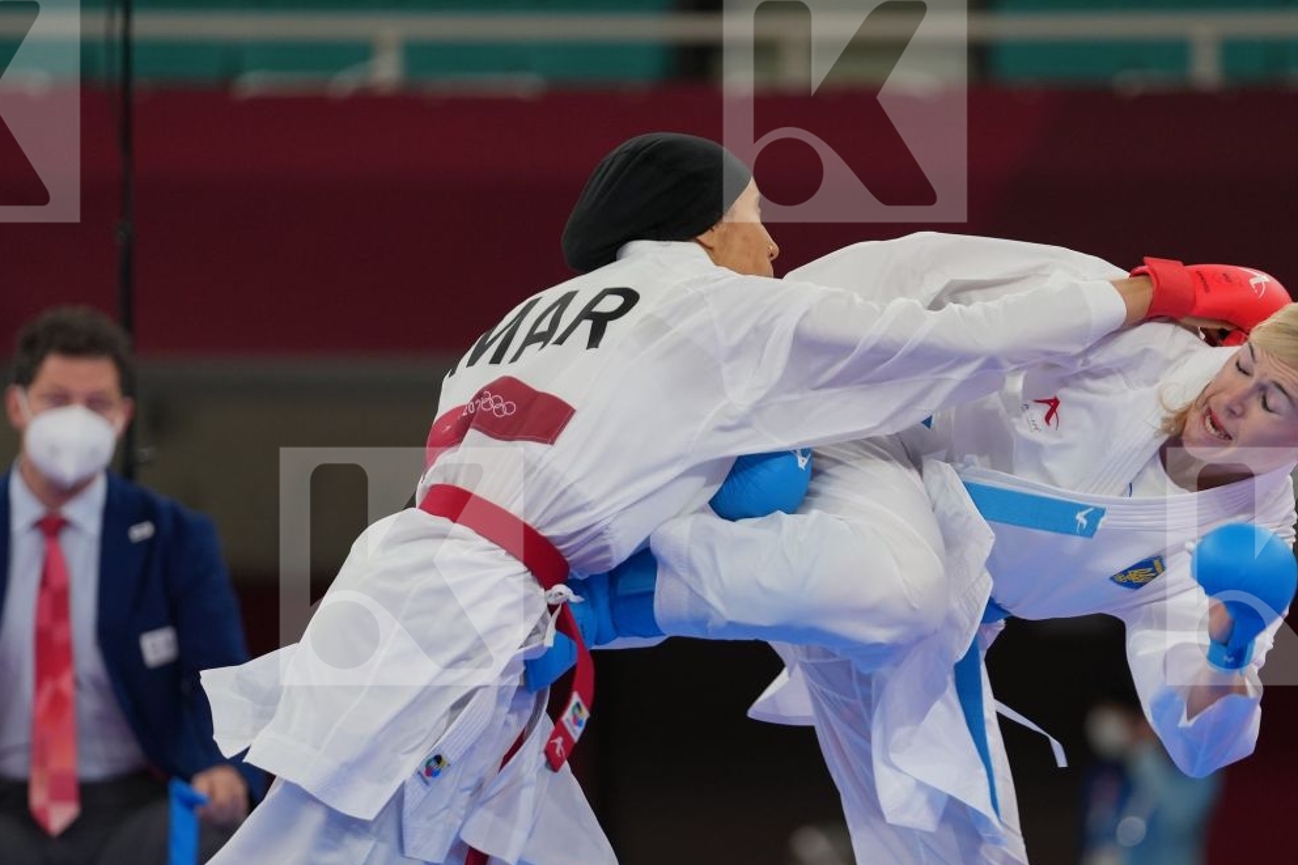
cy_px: 567
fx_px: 12364
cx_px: 845
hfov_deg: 6.0
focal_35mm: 343
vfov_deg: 4.0
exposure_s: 1/1000
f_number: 2.8
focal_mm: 189
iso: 500
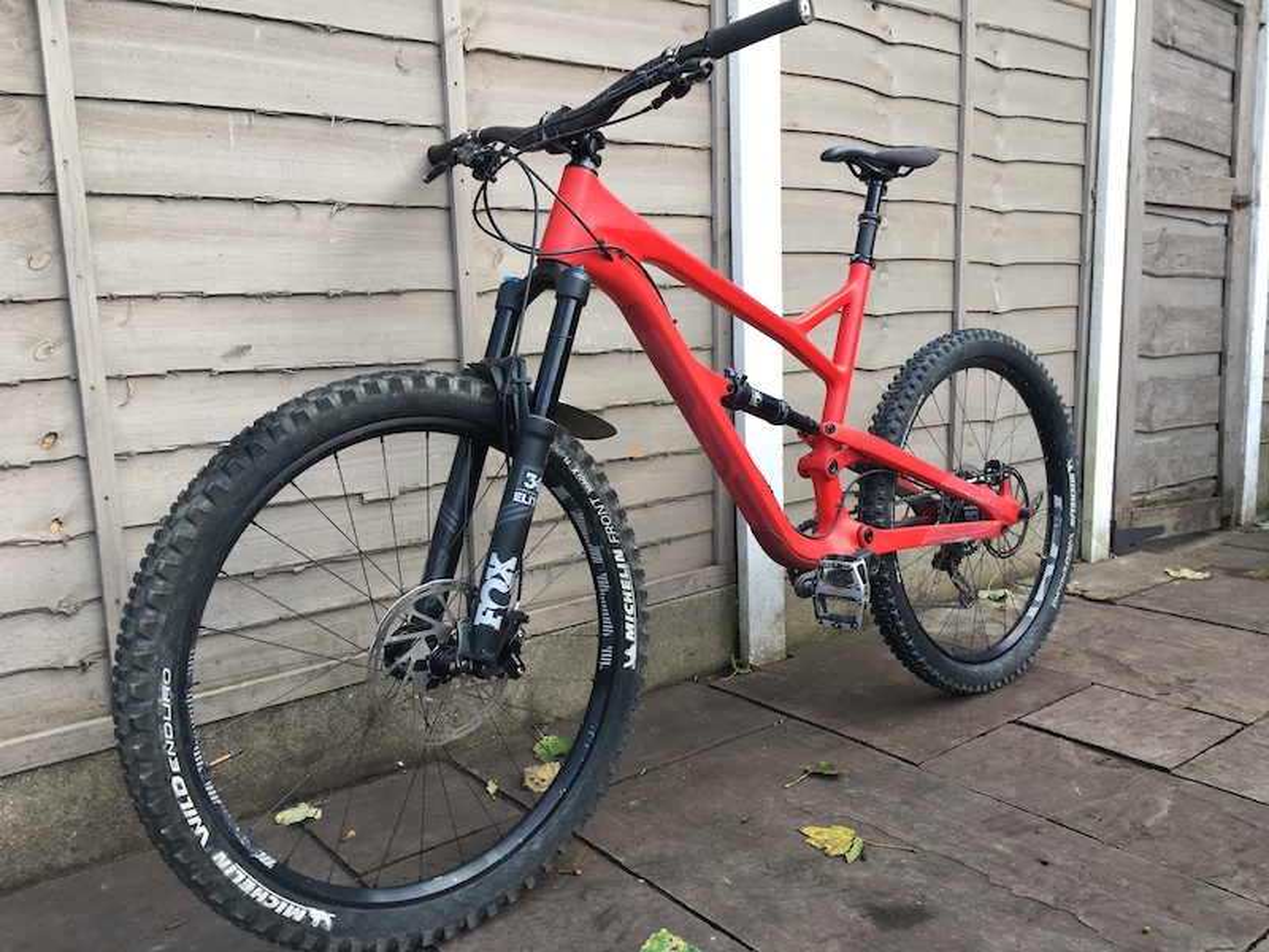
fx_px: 1063
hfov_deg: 61.7
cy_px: 476
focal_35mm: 29
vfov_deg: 48.2
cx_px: 634
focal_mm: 4.15
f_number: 2.2
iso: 25
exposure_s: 1/116
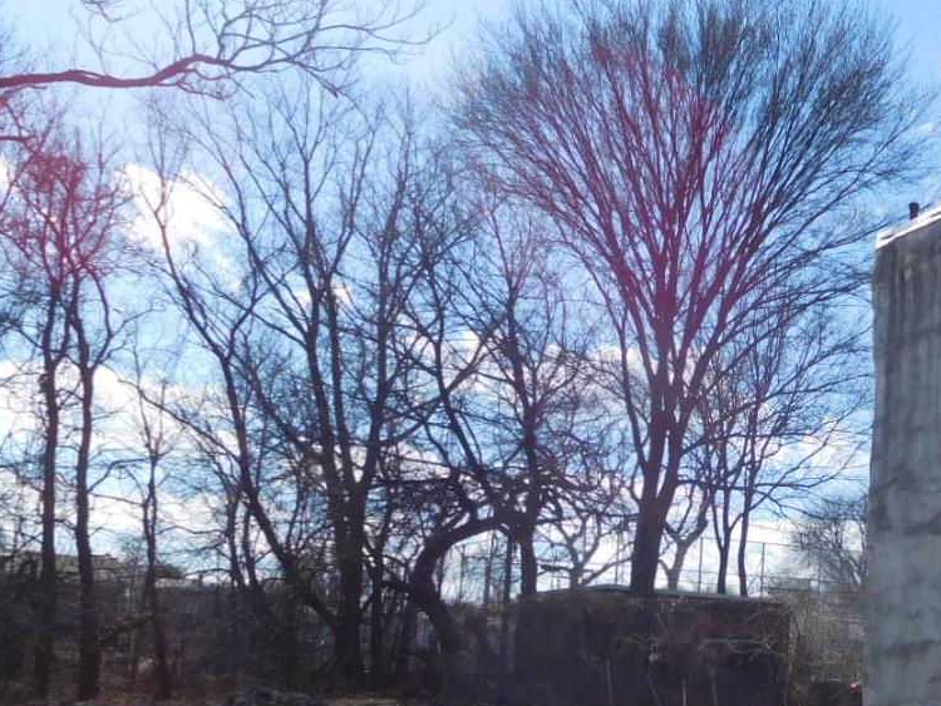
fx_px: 1305
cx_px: 778
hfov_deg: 37.9
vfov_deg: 30.0
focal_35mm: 48
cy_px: 478
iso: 125
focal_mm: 4.5
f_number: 6.8
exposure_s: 1/400
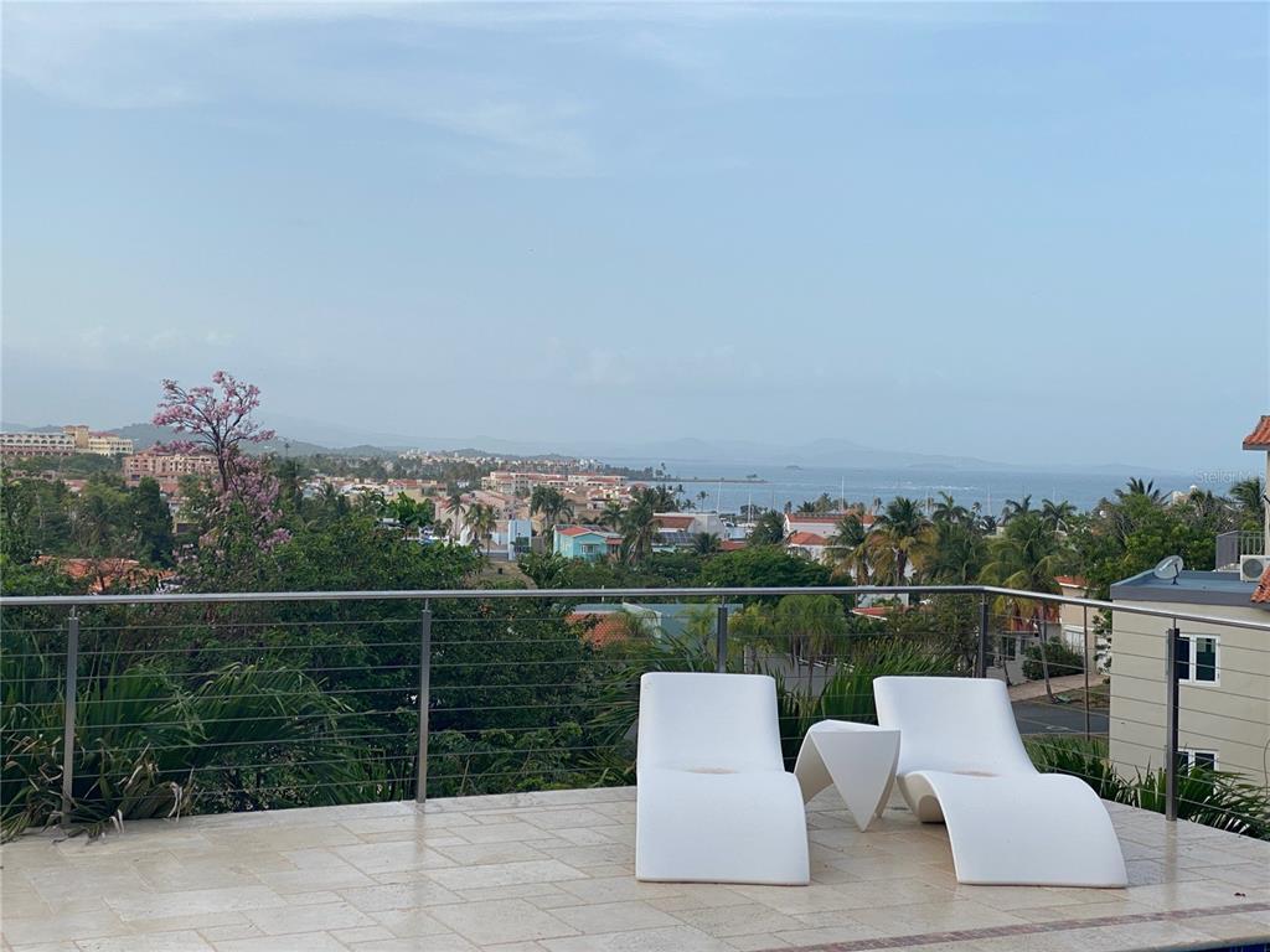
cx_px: 635
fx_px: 1908
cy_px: 476
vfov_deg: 28.0
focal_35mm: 52
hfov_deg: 36.8
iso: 20
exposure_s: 1/773
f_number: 2
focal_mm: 6
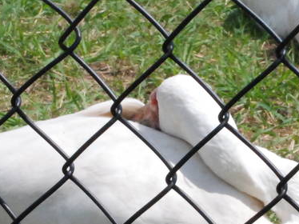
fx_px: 2029
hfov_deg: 8.4
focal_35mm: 235
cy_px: 133
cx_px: 161
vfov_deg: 6.3
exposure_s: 1/500
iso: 1600
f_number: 22
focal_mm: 38
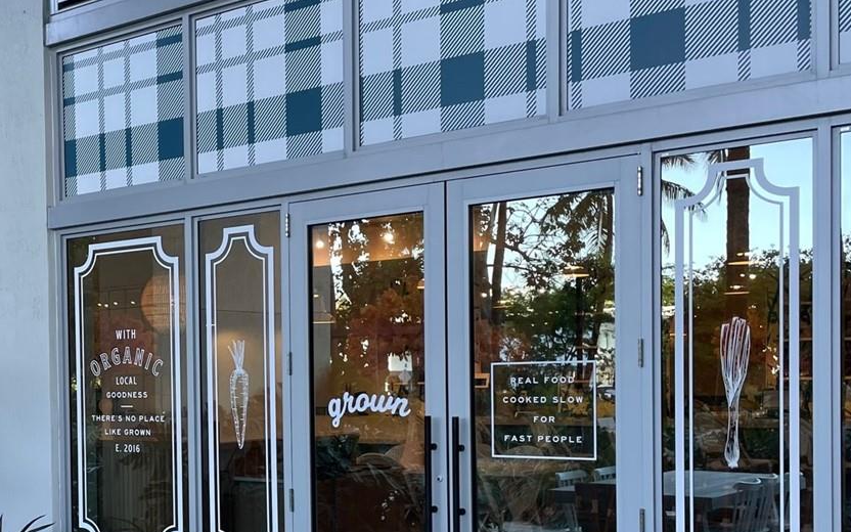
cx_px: 146
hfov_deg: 36.6
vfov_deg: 24.1
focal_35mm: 53
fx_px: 1229
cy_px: 416
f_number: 1.6
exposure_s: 1/120
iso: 32
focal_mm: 4.2
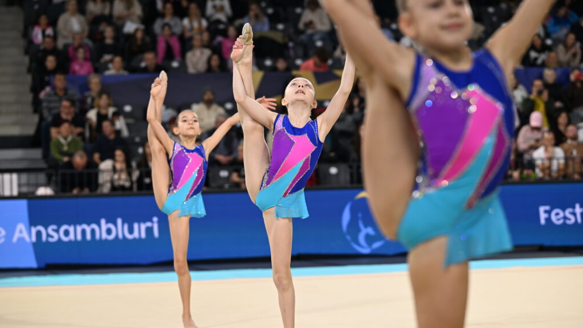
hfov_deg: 19.3
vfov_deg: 10.9
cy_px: 164
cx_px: 292
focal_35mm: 111
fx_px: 1716
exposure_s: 1/1000
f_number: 3.5
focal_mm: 105
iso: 1000
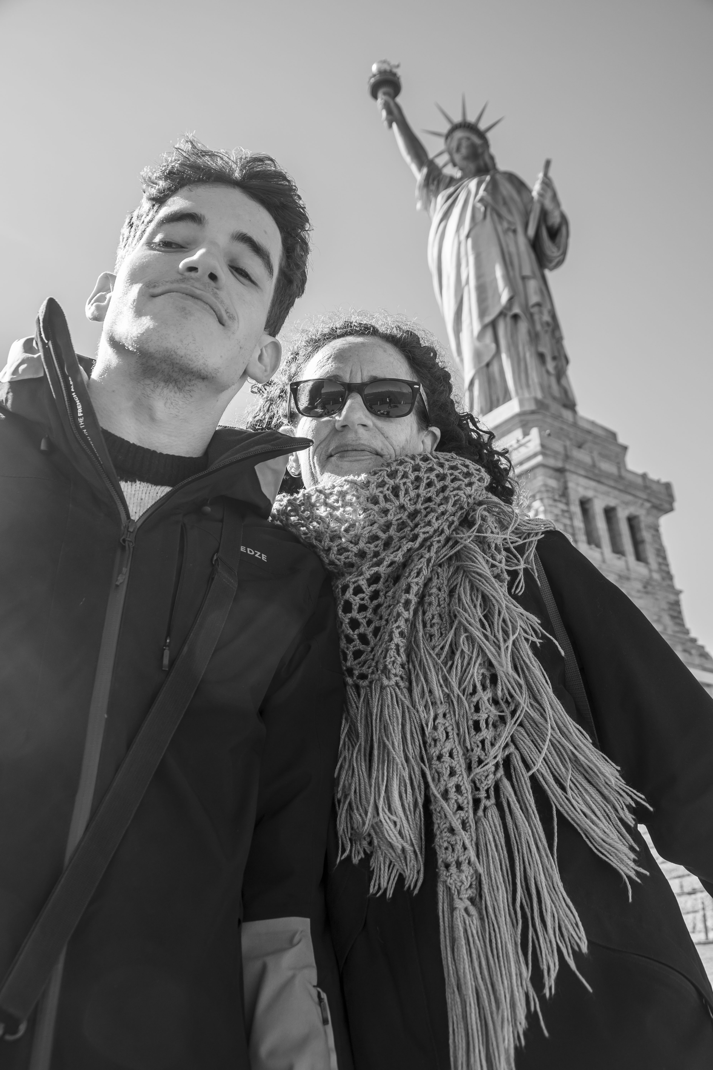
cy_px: 535
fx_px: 1069
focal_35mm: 36
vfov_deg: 53.1
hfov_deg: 36.9
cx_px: 356
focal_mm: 24
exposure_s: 1/200
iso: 100
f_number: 5.6
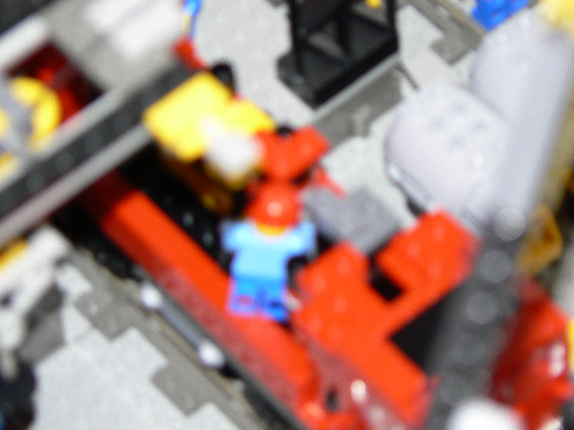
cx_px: 287
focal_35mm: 237
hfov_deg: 8.4
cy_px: 215
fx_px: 3930
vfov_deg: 6.3
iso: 100
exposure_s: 1/50
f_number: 3.3
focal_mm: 39.5
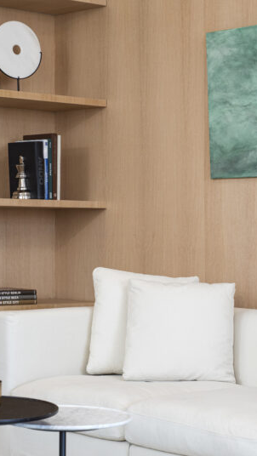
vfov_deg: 21.3
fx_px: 1210
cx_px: 151
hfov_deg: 12.1
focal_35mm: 100
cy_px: 259
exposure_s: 1/25
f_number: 8
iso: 200
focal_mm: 50
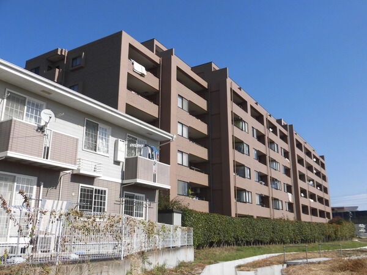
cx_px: 184
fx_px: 339
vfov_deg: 44.2
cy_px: 138
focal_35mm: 32
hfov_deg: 56.8
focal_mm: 5.81
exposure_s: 1/250
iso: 100
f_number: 8.8
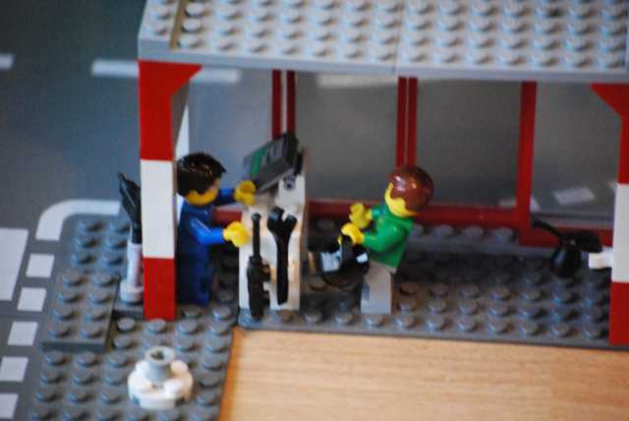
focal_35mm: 183
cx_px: 314
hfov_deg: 11.2
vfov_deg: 7.5
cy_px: 210
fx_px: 3200
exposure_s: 1/20
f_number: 5
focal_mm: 122
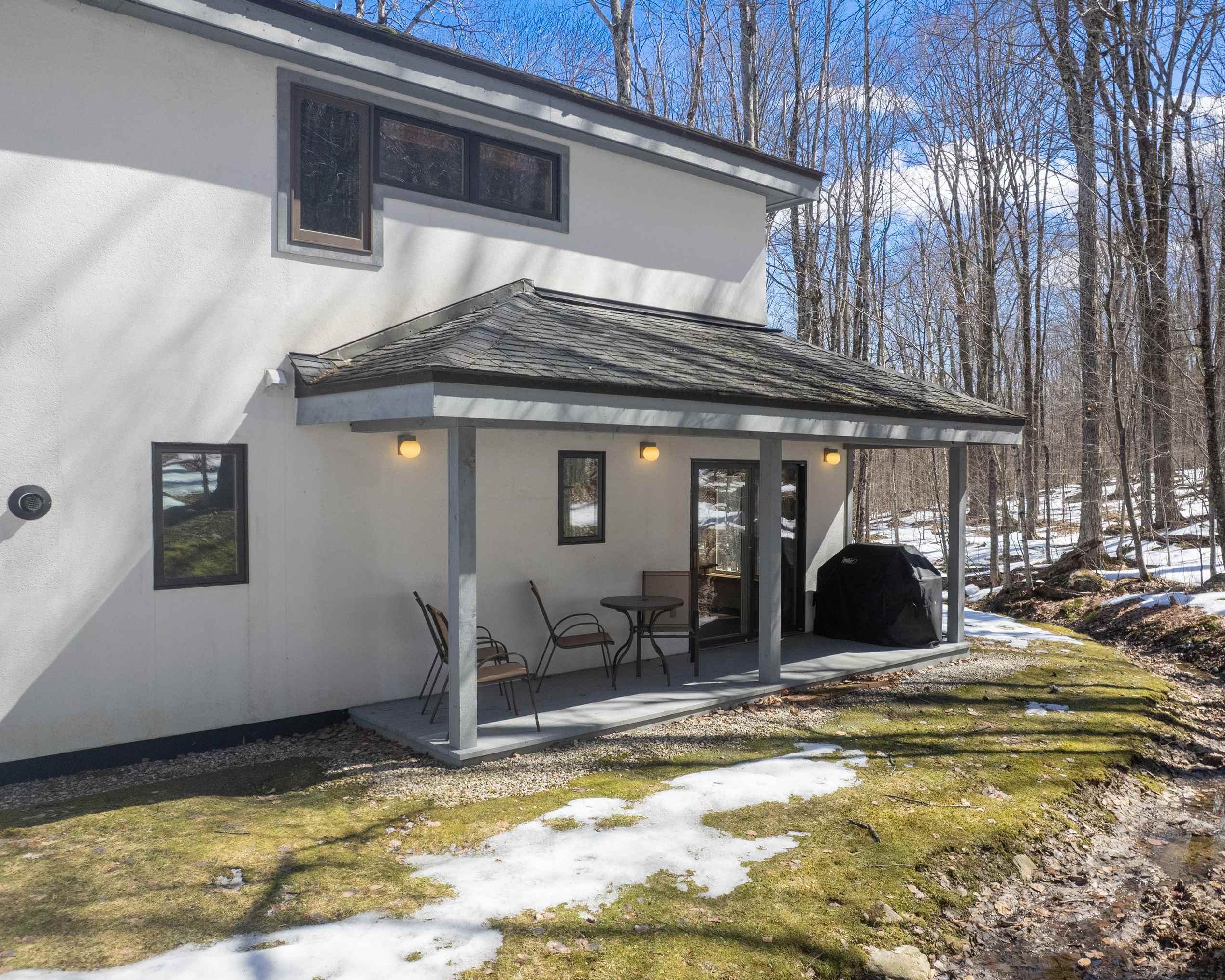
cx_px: 706
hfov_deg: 67.7
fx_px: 906
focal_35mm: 25
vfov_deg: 56.8
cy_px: 491
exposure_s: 1/160
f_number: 2.8
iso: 200
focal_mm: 8.38
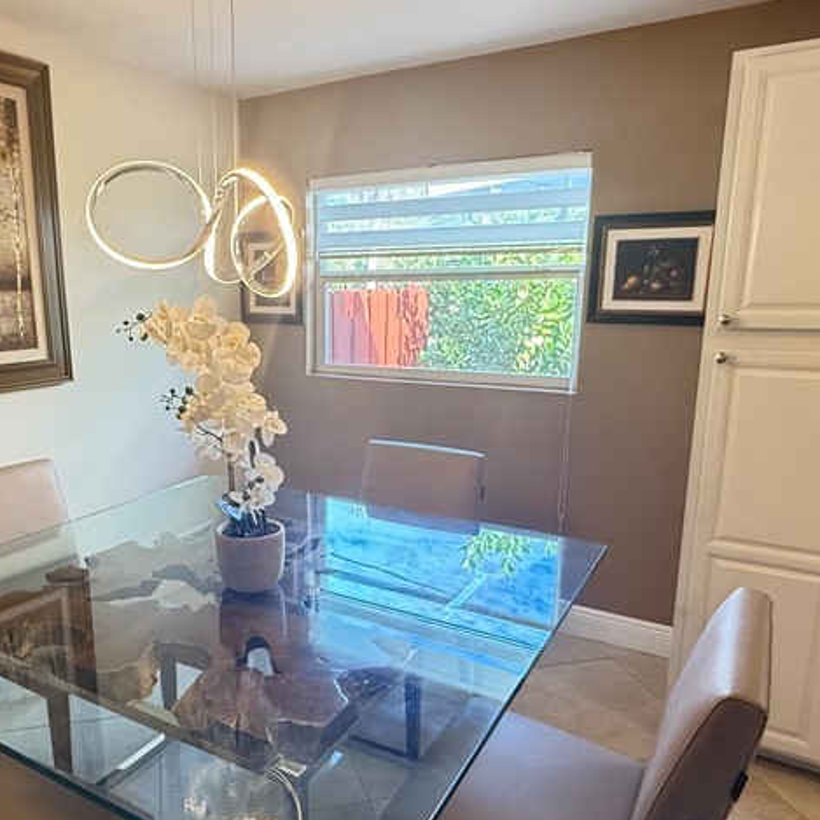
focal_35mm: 27
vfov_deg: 59.0
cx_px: 320
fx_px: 724
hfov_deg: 58.5
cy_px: 448
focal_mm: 2.22
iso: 500
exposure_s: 1/120
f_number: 2.2
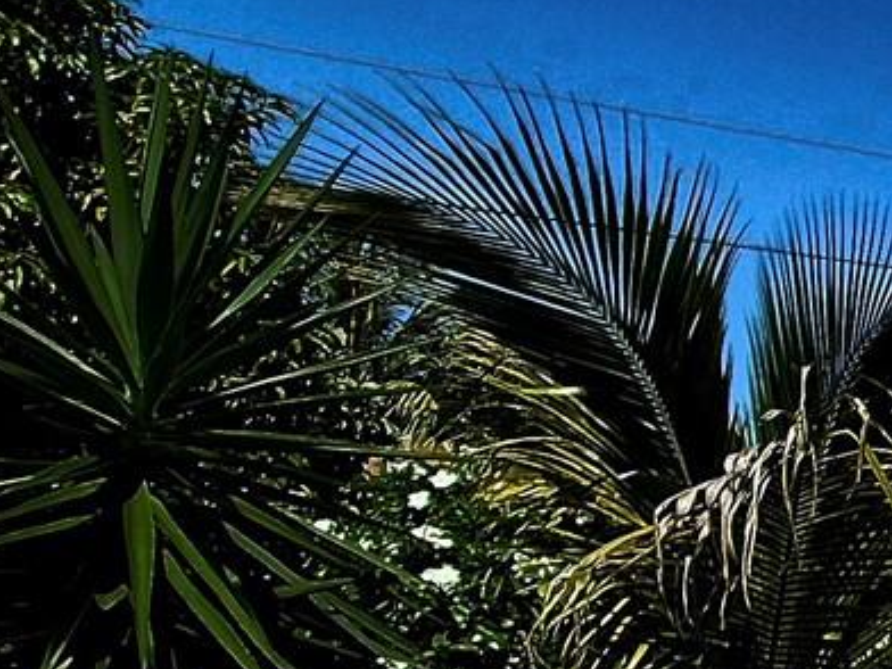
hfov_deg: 18.3
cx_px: 1807
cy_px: 630
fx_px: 1752
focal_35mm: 68
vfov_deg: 21.0
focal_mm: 2.2
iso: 50
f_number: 2.2
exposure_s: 1/3333
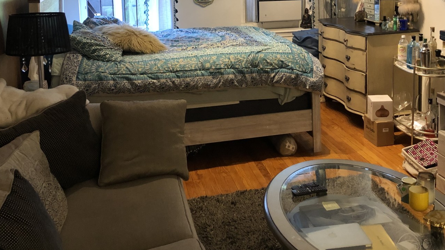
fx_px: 519
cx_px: 245
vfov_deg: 26.3
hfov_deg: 46.3
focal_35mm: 44
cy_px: 30
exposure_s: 1/15
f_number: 1.8
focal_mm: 4
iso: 100
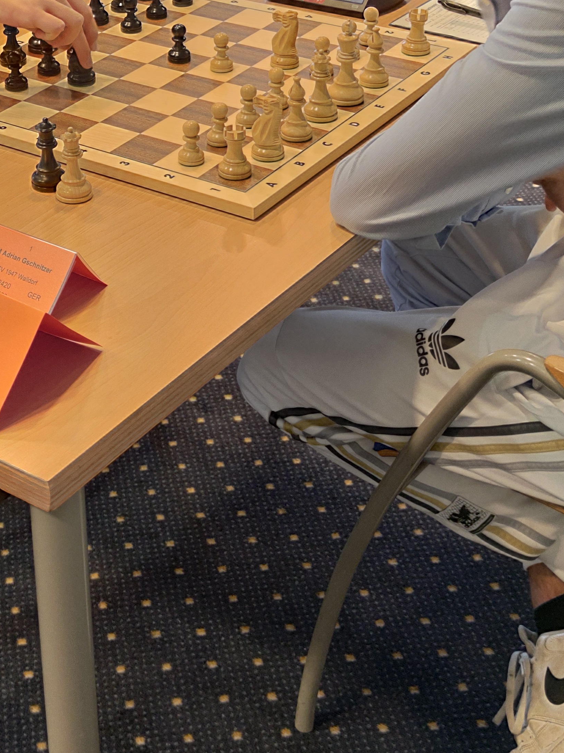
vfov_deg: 28.7
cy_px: 149
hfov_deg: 21.9
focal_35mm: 66
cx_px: 96
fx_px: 1434
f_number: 1.69
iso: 266
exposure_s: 1/50
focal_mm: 6.72
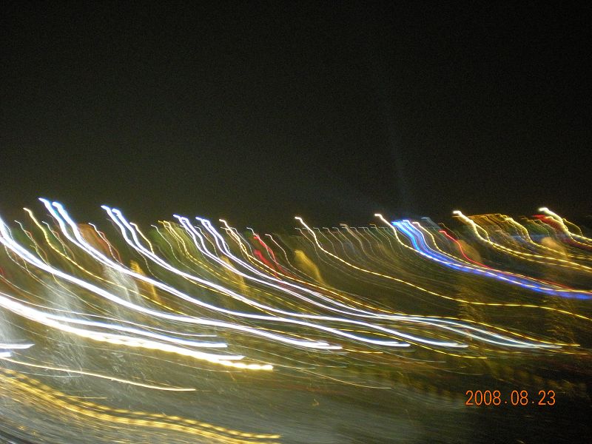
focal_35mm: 38
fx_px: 650
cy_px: 222
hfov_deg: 49.0
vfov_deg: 37.7
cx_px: 296
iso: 400
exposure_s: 1/2
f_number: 3.1
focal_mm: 6.3
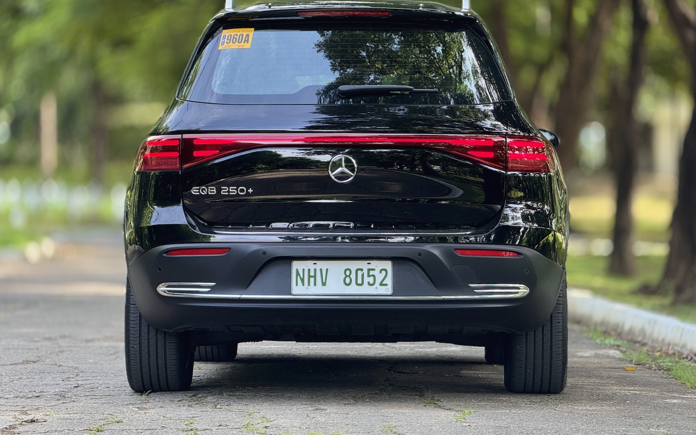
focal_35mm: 128
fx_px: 2428
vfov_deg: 10.2
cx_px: 348
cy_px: 196
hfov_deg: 16.3
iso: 125
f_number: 2.8
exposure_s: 1/99
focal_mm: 15.66
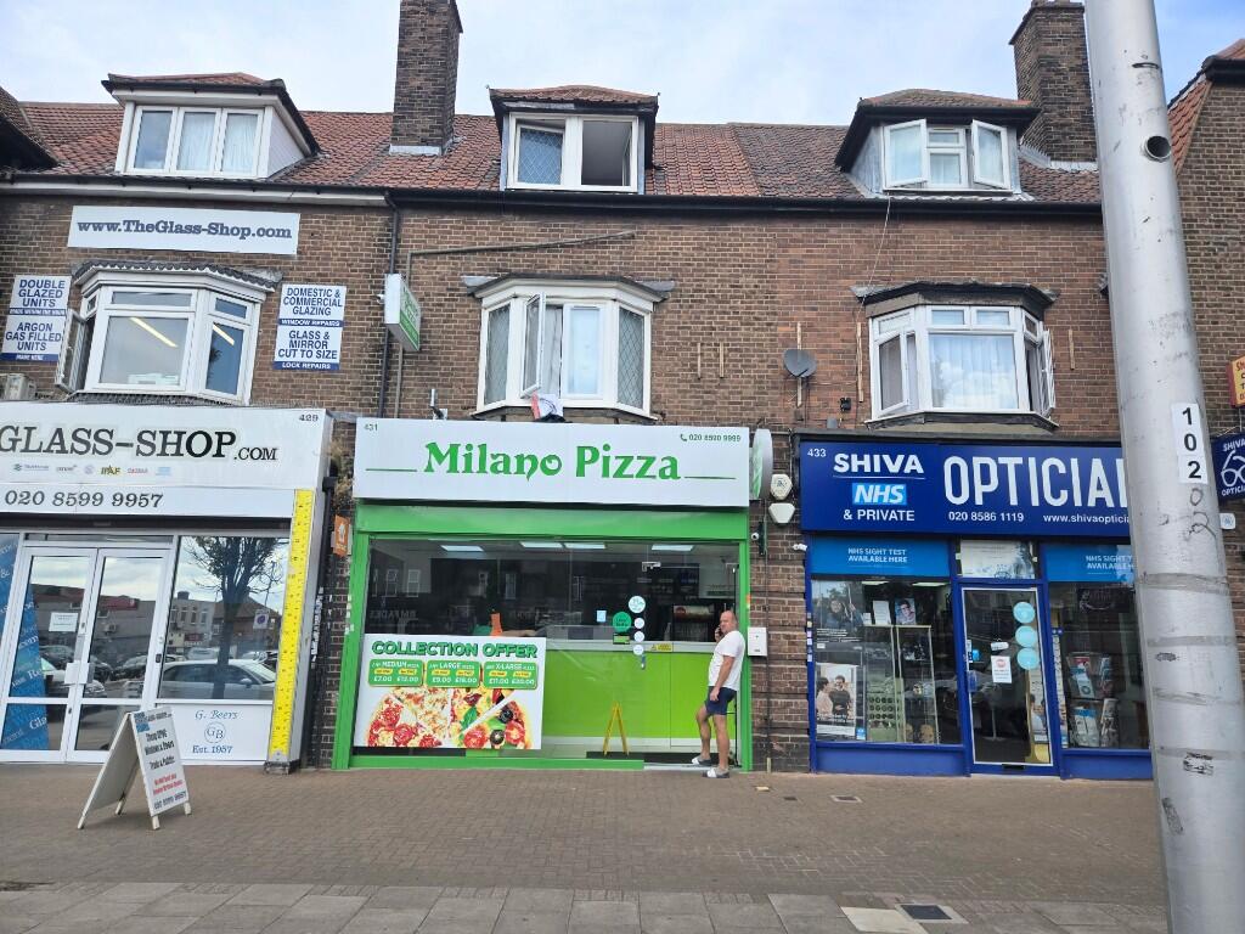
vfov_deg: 58.9
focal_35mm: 23
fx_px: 827
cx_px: 622
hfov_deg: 73.9
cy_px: 467
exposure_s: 1/2921
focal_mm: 5.4
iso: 50
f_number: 1.8
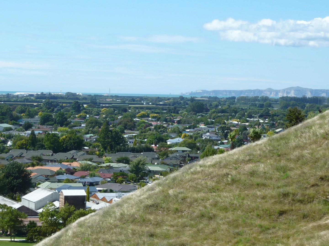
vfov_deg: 11.3
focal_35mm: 131
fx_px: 1245
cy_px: 123
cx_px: 164
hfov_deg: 15.1
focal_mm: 11.9
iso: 80
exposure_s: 1/500
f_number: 4.5
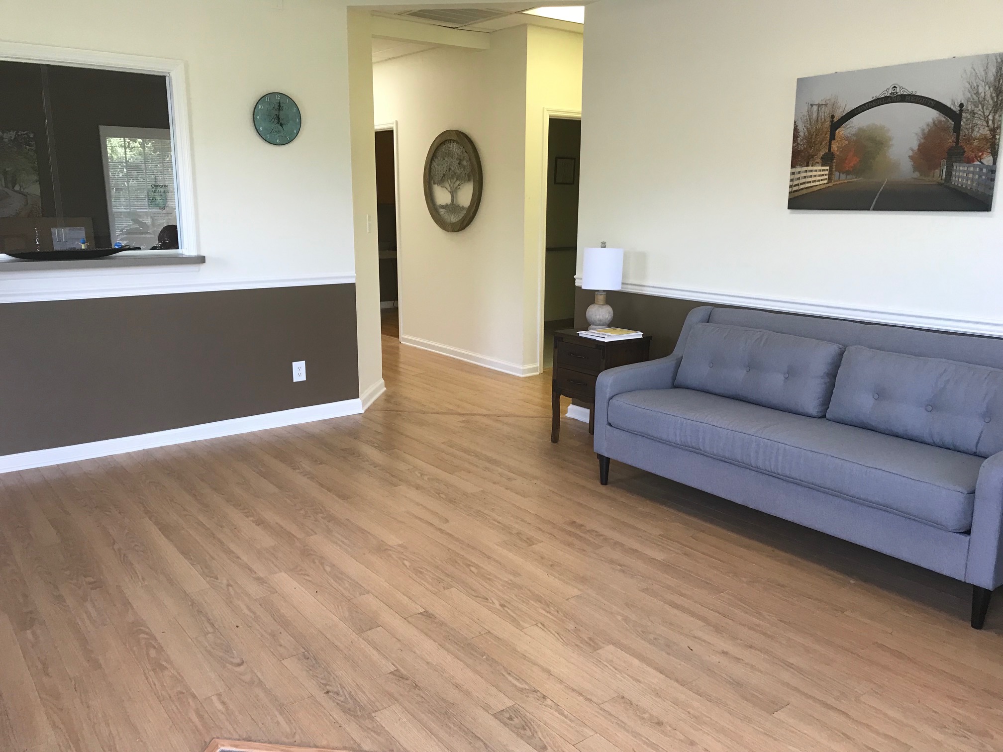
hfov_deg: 63.4
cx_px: 502
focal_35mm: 28
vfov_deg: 49.7
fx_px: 811
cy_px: 376
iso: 25
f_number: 1.8
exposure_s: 1/40
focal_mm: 3.99
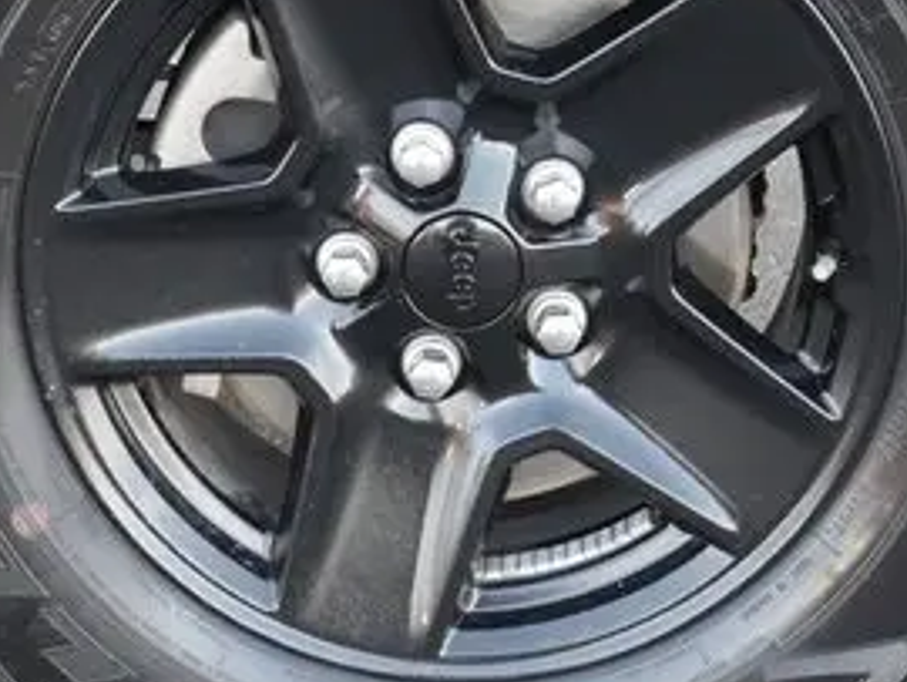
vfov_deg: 16.4
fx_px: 2360
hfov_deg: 21.8
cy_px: 170
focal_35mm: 90
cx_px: 454
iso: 800
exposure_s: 1/60
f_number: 5.6
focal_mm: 19
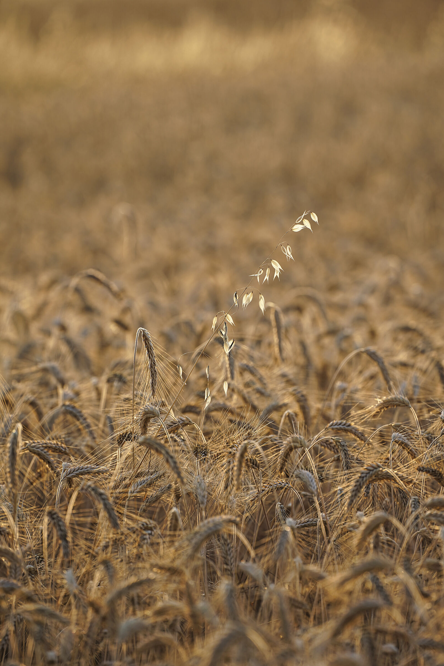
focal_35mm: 180
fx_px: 3330
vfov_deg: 11.4
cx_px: 222
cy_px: 333
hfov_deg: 7.6
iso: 200
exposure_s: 1/640
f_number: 4
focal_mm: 180
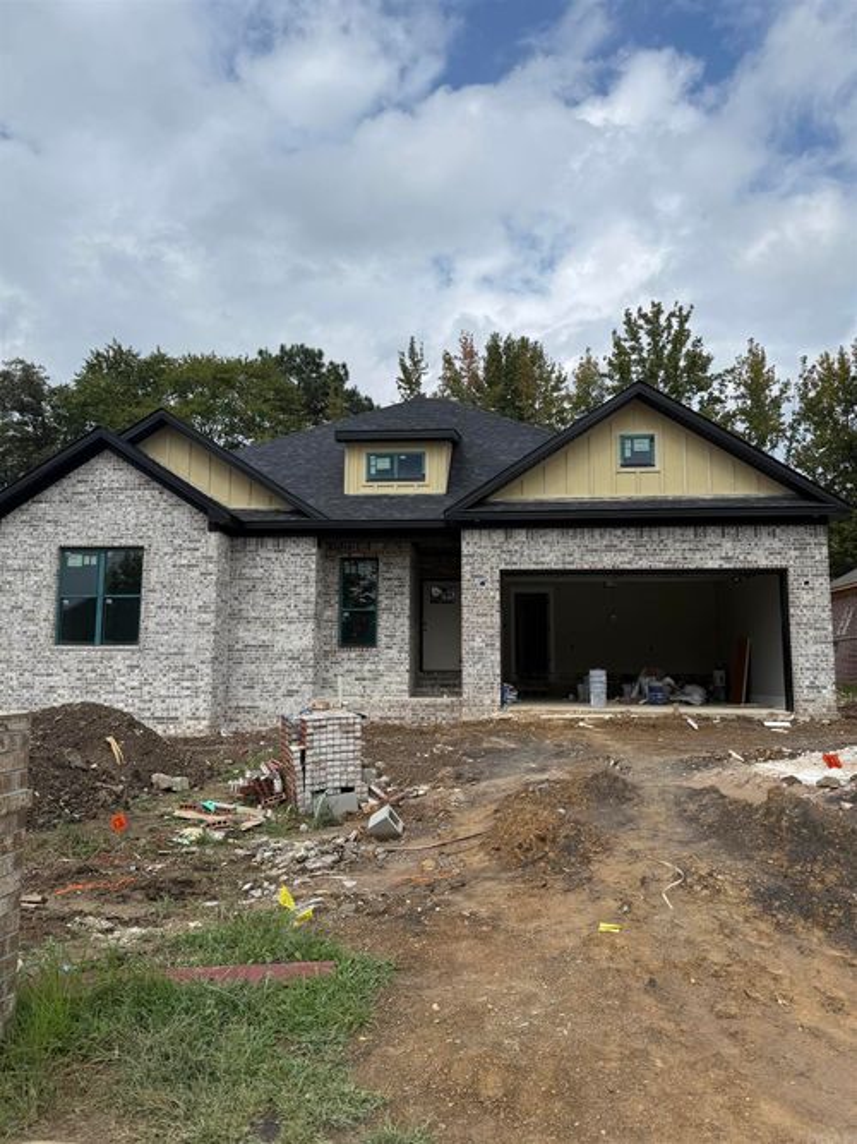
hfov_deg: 56.8
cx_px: 428
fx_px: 792
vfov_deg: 71.6
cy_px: 572
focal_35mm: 24
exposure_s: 1/6173
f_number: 1.78
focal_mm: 6.76
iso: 80
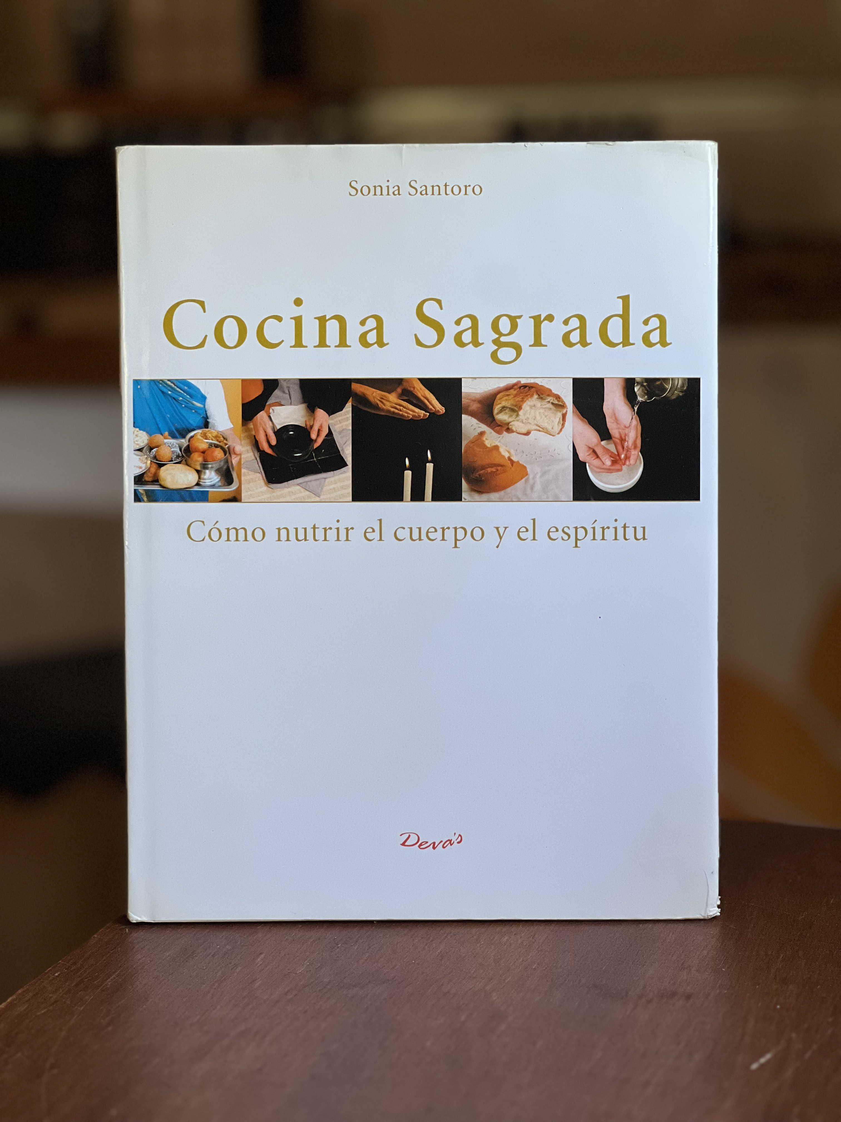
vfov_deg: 25.3
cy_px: 561
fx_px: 2494
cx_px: 420
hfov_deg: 19.1
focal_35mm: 77
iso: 250
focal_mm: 9
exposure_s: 1/102
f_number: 2.8
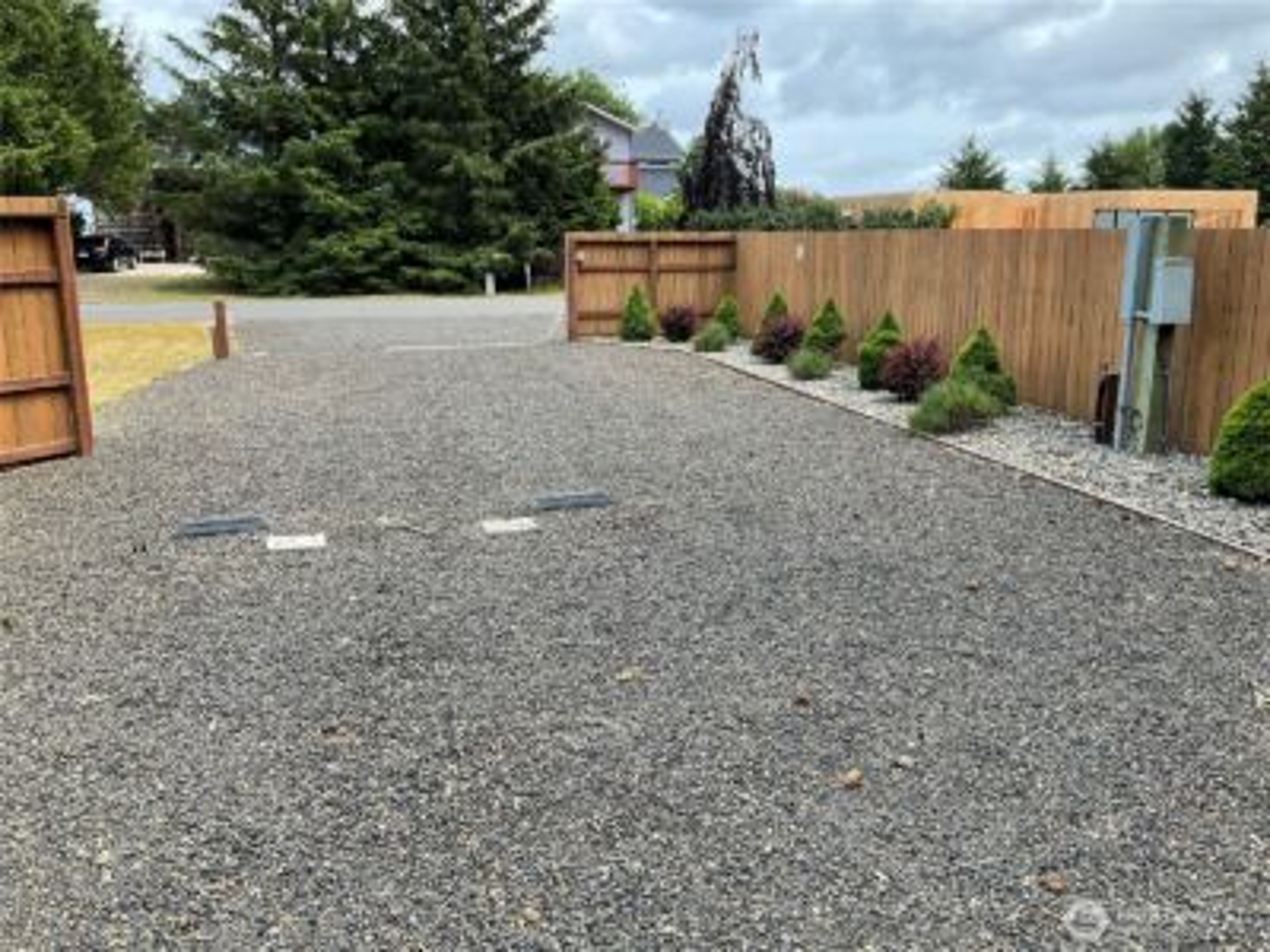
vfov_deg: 48.2
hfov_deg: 61.7
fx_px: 1064
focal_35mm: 29
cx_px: 635
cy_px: 476
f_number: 1.8
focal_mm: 3
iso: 25
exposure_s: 1/465
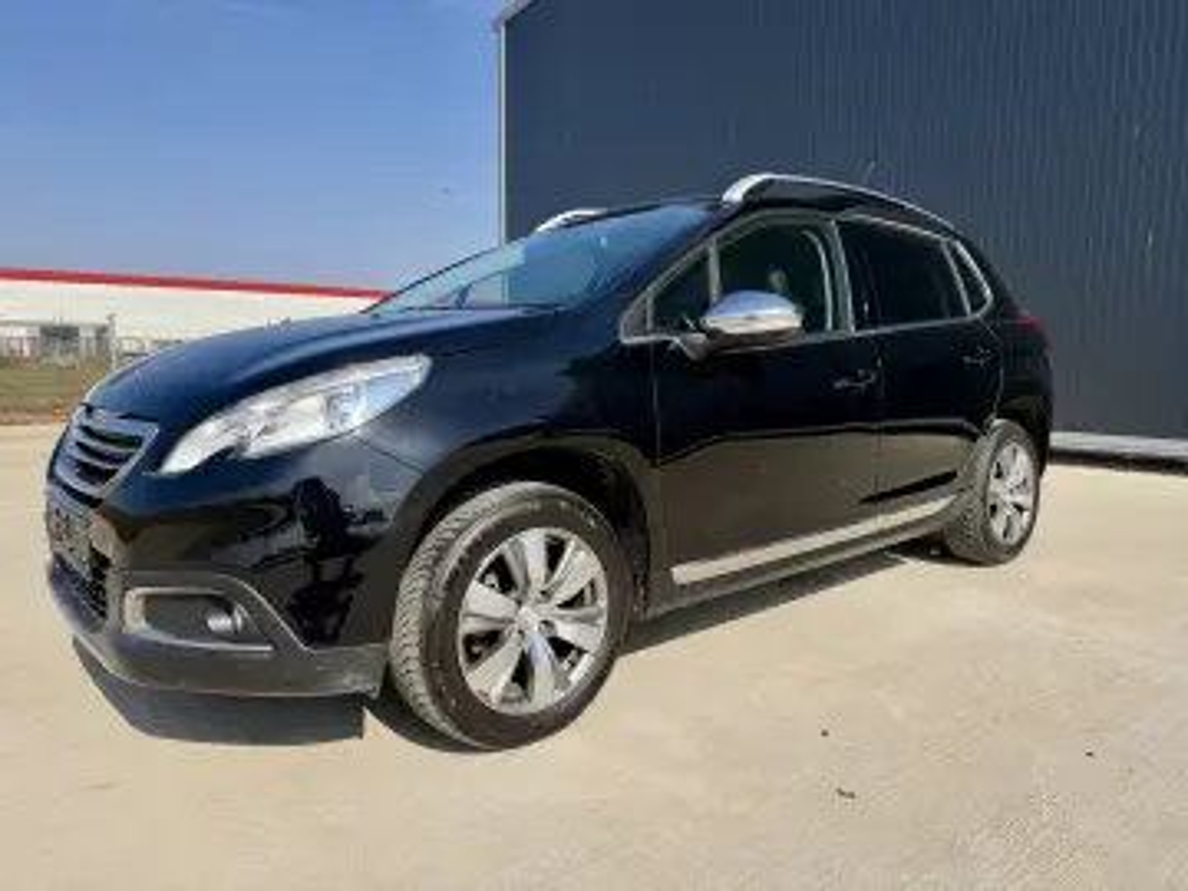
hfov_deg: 71.6
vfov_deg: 56.8
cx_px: 594
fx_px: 824
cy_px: 446
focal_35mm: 24
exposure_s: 1/5319
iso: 80
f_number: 1.78
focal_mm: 6.76
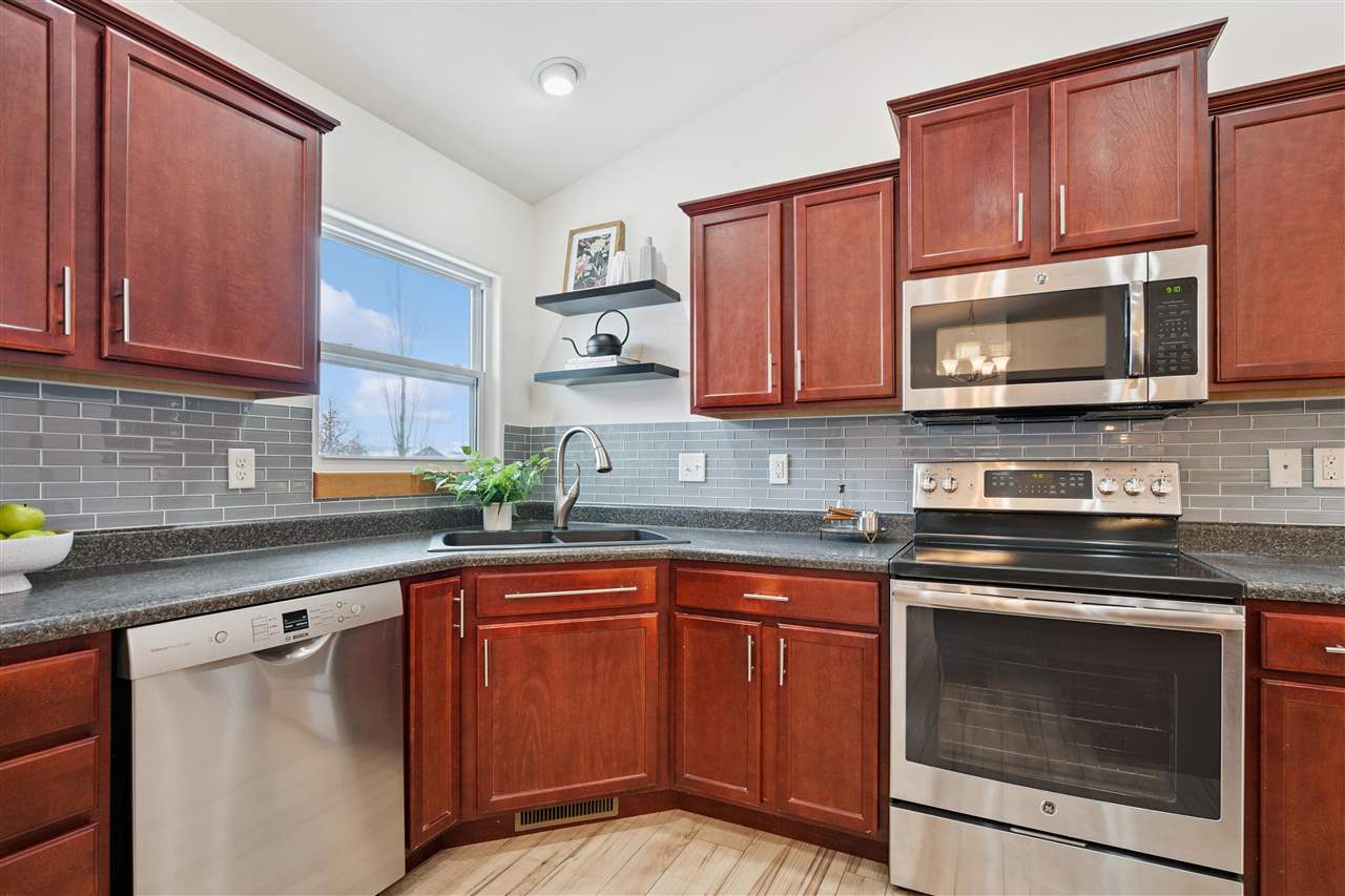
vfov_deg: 70.4
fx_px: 635
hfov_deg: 93.3
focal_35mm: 17
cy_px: 448
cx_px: 672
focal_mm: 17
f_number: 8
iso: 500
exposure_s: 1/13
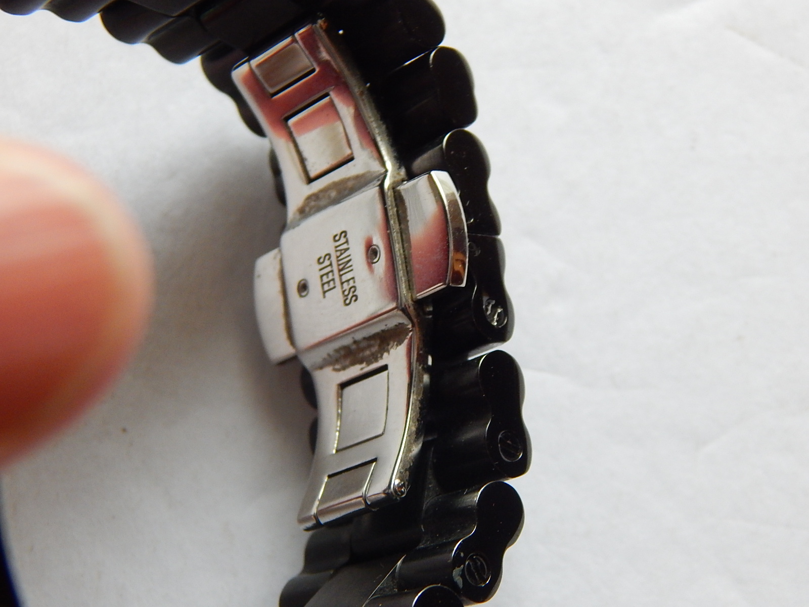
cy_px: 304
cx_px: 404
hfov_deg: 26.0
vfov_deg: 19.6
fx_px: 1753
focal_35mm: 75
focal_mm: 13.5
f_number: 4.2
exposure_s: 1/25
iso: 400
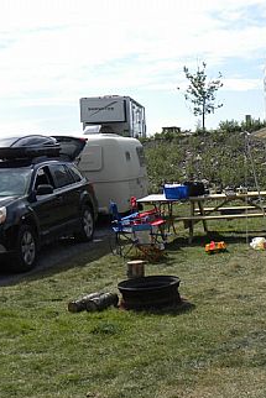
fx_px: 709
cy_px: 237
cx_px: 272
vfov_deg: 31.3
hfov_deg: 20.5
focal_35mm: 64
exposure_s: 1/319
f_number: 5.6
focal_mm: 5.9
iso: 64
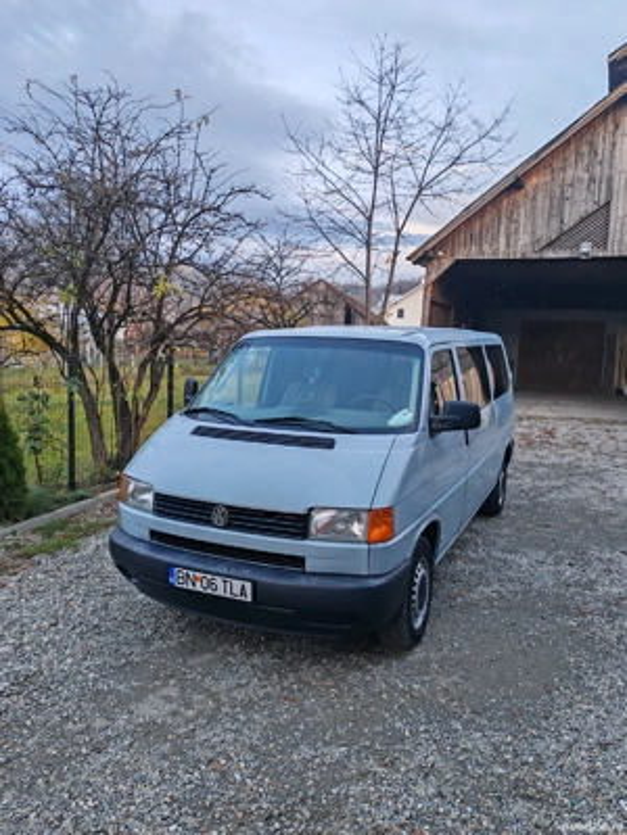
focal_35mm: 27
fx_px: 652
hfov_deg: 51.4
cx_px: 314
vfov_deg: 65.3
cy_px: 418
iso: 320
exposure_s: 1/100
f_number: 1.9
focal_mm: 6.12
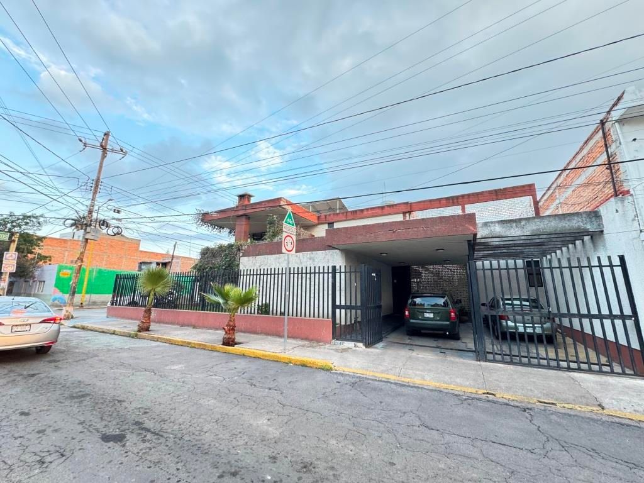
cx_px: 322
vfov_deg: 85.7
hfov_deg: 102.1
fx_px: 260
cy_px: 242
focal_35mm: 14
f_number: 2.2
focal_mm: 2.22
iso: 200
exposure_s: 1/99
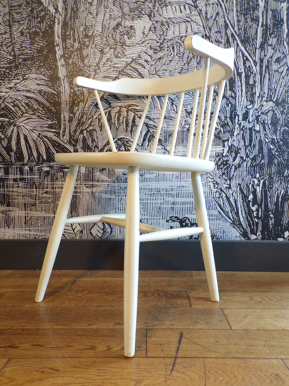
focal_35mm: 28
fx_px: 312
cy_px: 193
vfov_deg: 63.4
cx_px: 144
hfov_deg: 49.7
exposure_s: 1/17
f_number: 3.1
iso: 216
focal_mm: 5
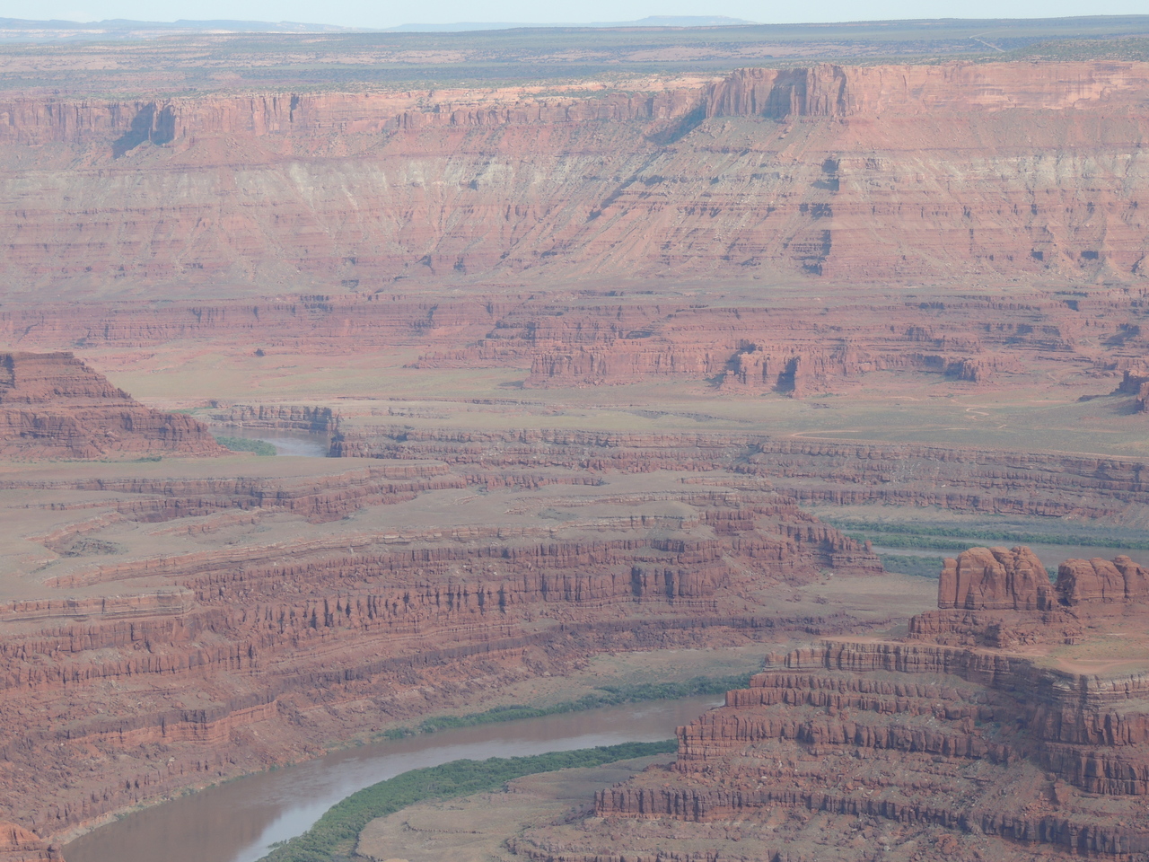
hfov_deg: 16.4
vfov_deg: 12.3
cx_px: 574
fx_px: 3983
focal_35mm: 120
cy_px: 431
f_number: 4.2
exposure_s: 1/400
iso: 100
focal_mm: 21.4
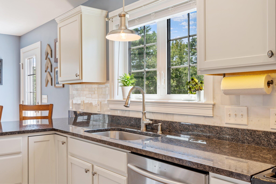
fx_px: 268
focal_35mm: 35
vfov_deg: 37.8
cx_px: 138
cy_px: 92
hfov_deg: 54.4
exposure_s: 1/1.25
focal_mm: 35
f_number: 9
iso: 50
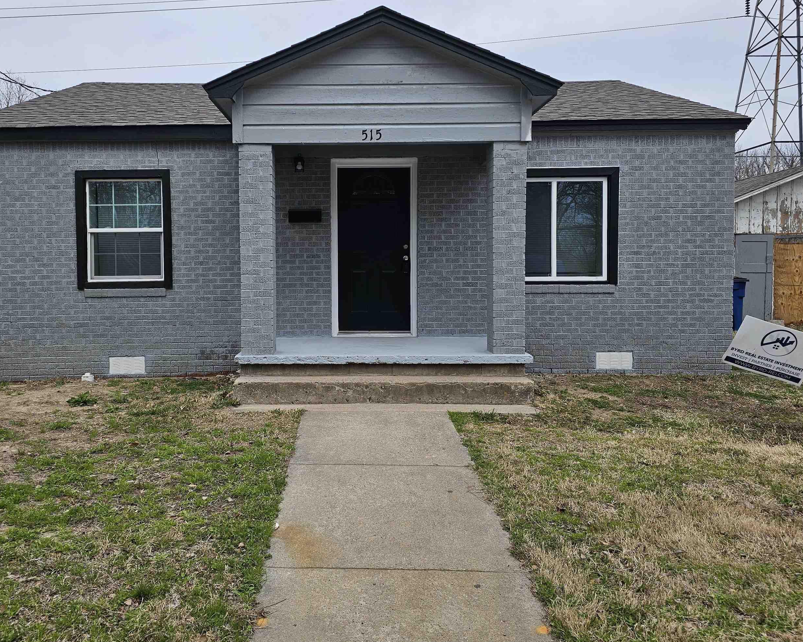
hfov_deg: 62.0
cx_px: 353
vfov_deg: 51.4
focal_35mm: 28
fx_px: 665
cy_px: 276
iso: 10
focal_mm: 6.3
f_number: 1.7
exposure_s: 1/818
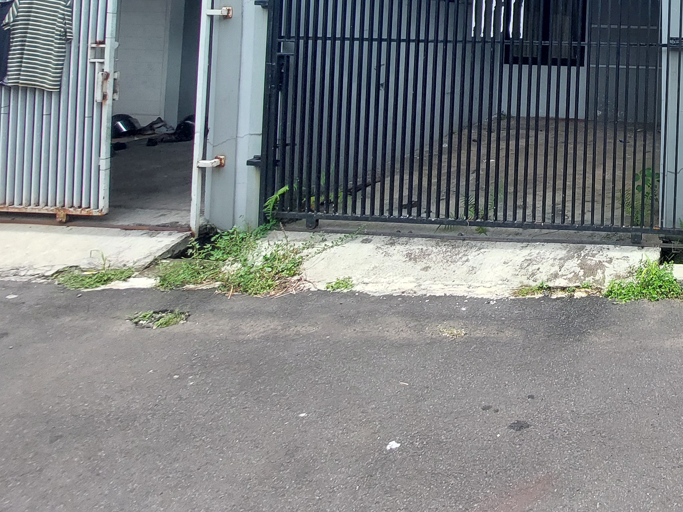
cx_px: 684
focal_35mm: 28
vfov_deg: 43.3
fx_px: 552
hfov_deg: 50.9
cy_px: 9
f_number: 2.2
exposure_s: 1/817
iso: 50
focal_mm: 1.74
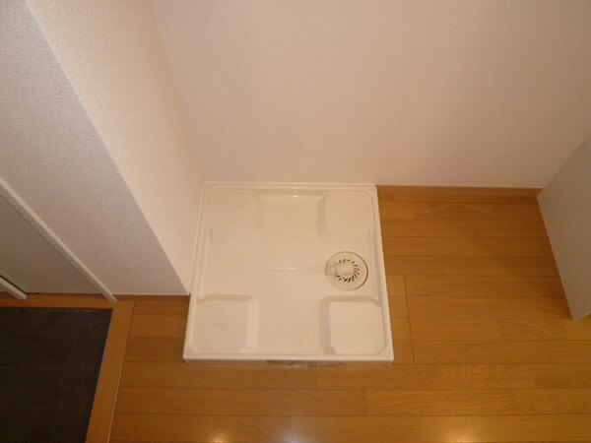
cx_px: 296
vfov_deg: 54.9
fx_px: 427
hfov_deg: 69.4
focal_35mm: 25
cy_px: 222
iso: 200
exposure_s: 1/30
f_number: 2.8
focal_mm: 4.5
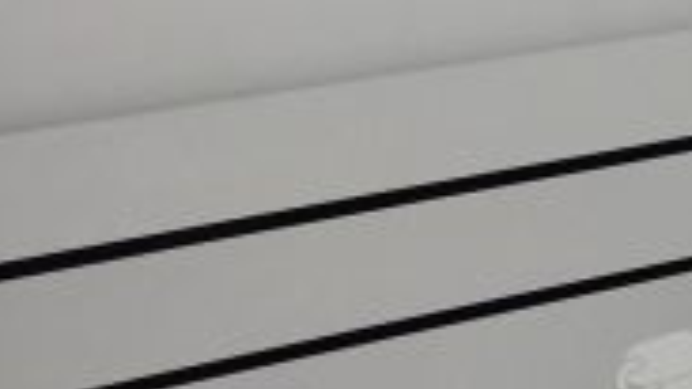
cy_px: 404
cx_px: 900
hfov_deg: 14.4
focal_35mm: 143
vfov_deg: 8.4
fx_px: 2624
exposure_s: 1/100
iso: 131
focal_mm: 3.95
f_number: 1.8
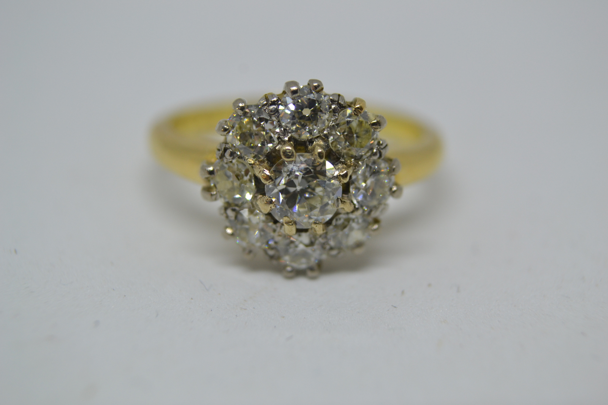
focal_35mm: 60
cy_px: 202
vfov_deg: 22.6
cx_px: 304
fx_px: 1013
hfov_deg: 33.4
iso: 400
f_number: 6.3
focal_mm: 40
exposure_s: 1/60
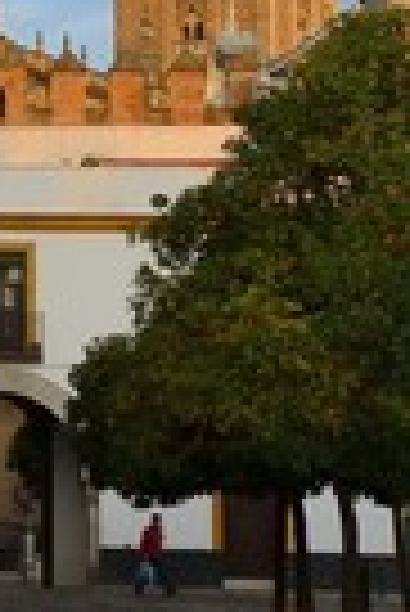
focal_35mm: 148
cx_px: -164
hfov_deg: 9.1
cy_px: 22
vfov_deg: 13.7
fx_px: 2522
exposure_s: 1/250
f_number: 11
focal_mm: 48
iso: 800
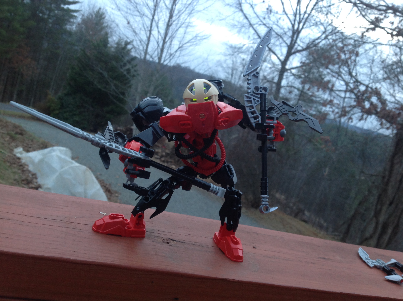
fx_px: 407
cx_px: 202
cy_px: 150
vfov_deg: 40.6
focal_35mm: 35
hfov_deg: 52.7
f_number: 2.4
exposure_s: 1/15
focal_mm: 4.28
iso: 100
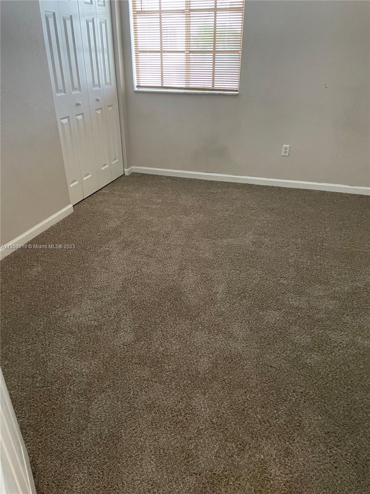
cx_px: 185
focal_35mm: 26
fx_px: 371
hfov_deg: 53.1
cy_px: 247
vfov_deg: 67.3
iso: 500
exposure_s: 1/60
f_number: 1.6
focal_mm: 4.2
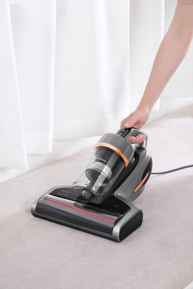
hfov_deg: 19.5
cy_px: 144
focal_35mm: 70
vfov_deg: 28.8
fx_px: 563
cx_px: 96
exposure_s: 1/125
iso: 100
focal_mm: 70
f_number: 8
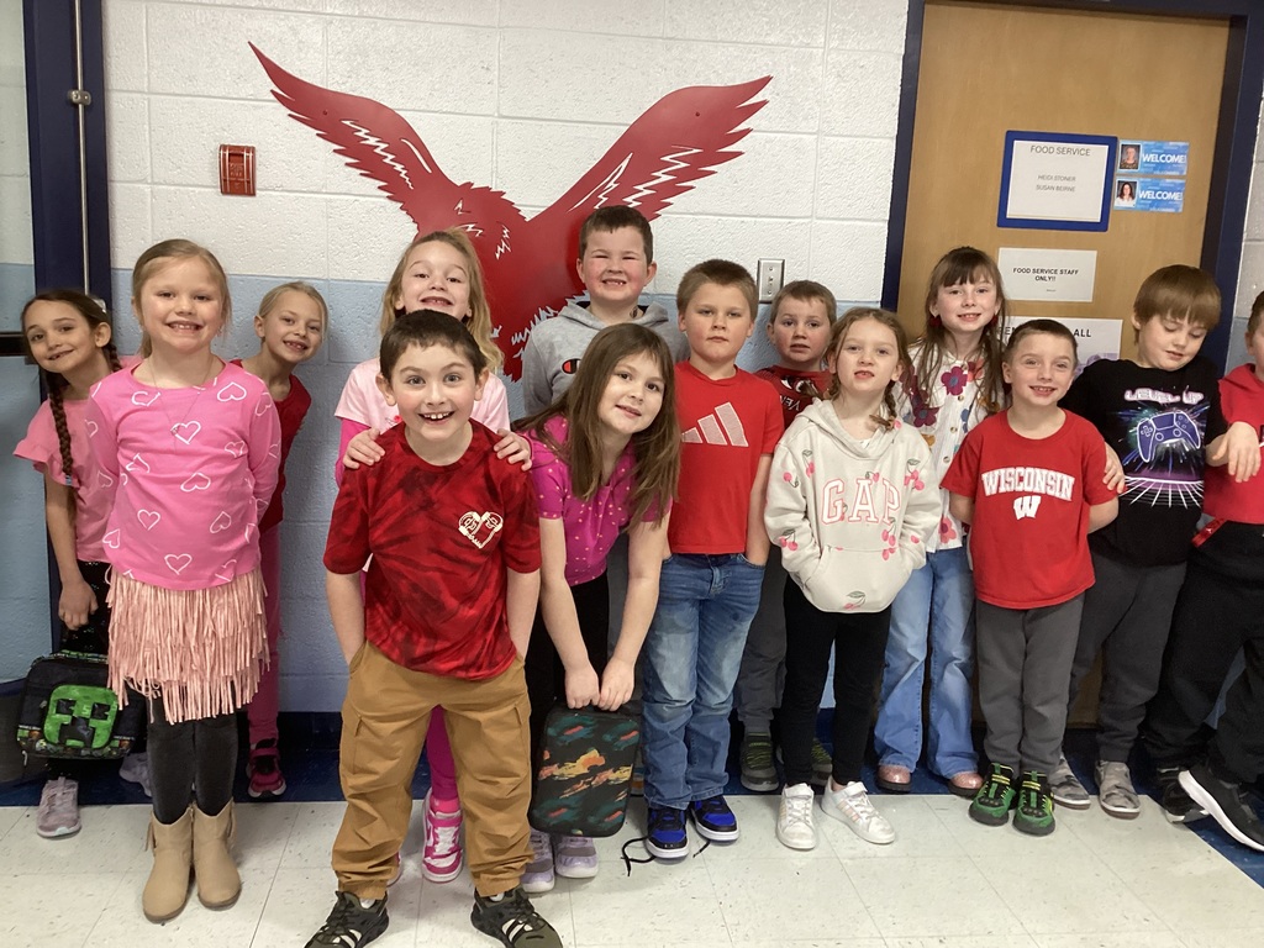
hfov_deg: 58.4
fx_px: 1132
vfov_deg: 45.4
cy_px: 474
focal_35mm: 31
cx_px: 632
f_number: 2.4
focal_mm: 3.3
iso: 160
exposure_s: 1/60
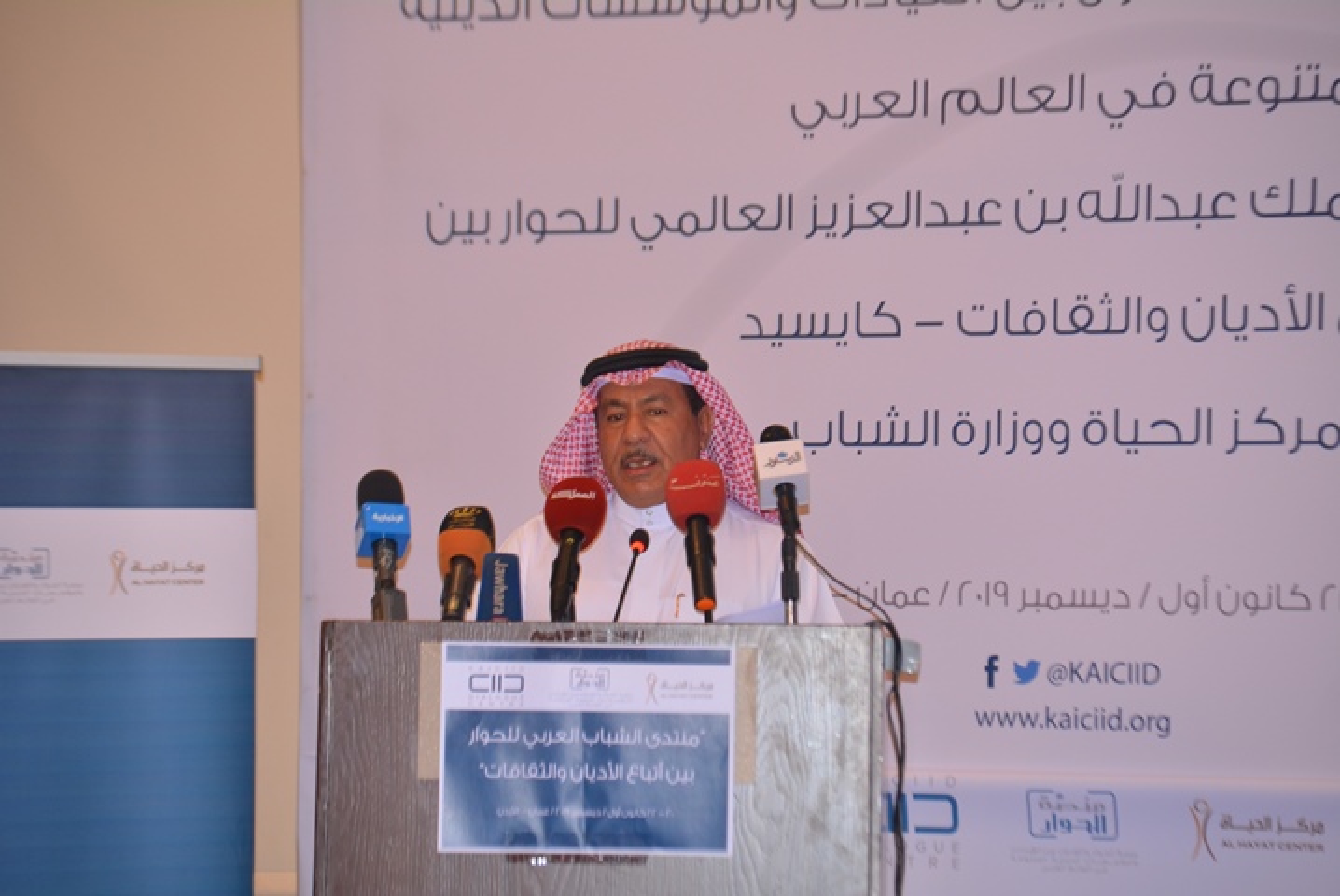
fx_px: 5029
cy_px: 448
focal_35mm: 135
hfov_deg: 15.2
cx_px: 670
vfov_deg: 10.2
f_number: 4.5
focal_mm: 90
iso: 640
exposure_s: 1/60
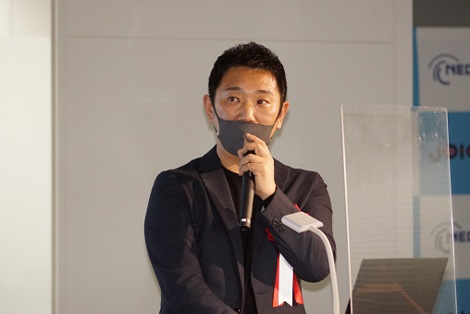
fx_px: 3918
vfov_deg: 4.6
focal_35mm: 300
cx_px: 235
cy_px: 157
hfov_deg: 6.9
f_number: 5.6
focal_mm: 200
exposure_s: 1/160
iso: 1600
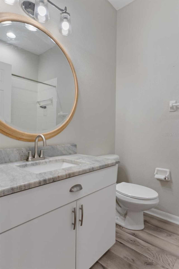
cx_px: 90
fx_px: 145
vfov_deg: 85.4
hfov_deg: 63.2
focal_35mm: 20
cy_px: 134
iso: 320
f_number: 8
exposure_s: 1/2
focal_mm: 13
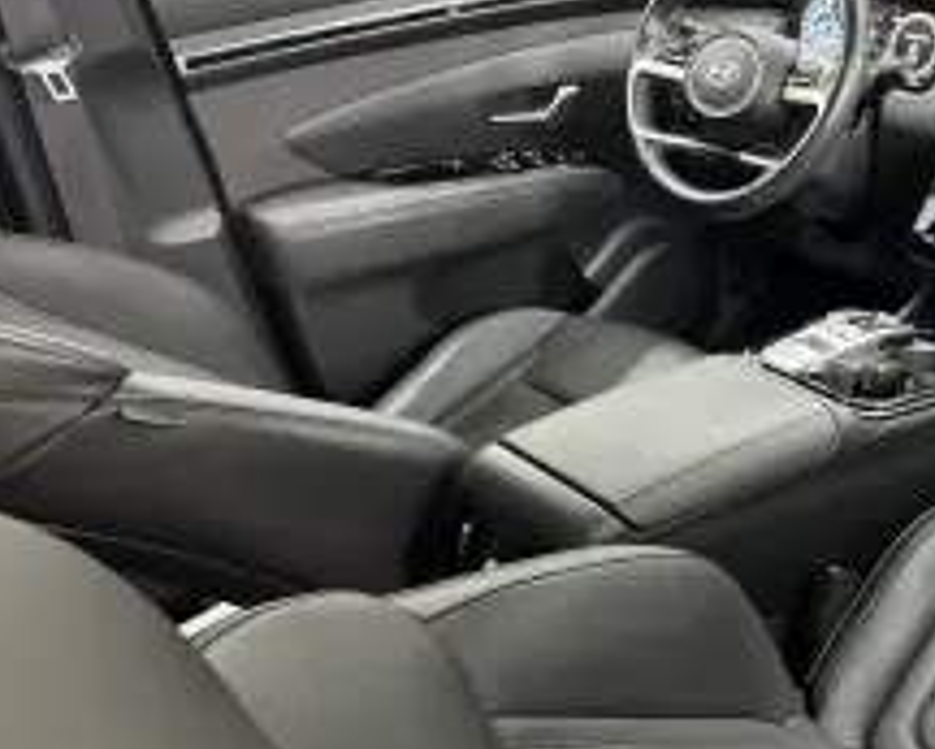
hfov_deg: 44.4
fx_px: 1080
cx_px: 758
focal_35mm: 39
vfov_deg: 37.4
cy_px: 550
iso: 1000
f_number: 1.78
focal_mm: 6.76
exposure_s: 1/40
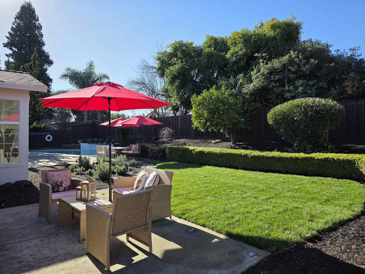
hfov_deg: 73.9
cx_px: 182
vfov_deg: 58.9
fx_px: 243
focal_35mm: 23
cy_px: 137
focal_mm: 6.3
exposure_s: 1/3778
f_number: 1.7
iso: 80
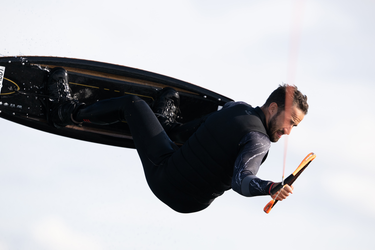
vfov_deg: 3.0
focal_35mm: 456
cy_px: 140
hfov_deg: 4.5
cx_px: 170
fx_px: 4750
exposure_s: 1/2500
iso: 400
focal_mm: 400
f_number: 4.5
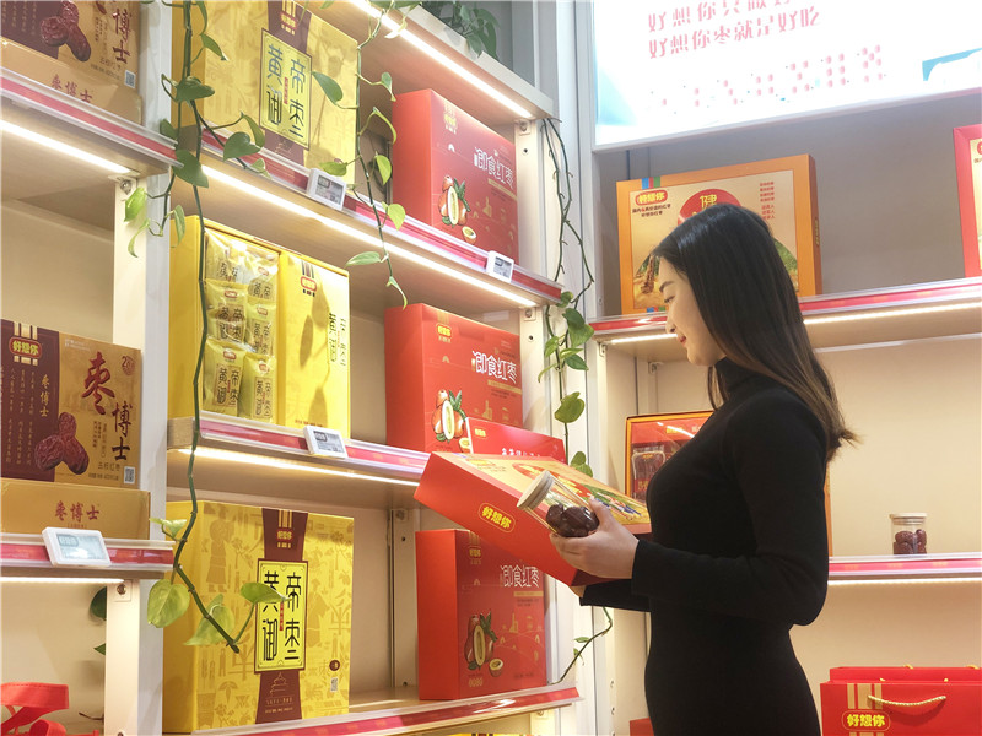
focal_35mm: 52
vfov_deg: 28.0
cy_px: 368
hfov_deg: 36.8
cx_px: 491
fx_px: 1475
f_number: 2.4
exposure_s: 1/50
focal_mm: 6
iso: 64
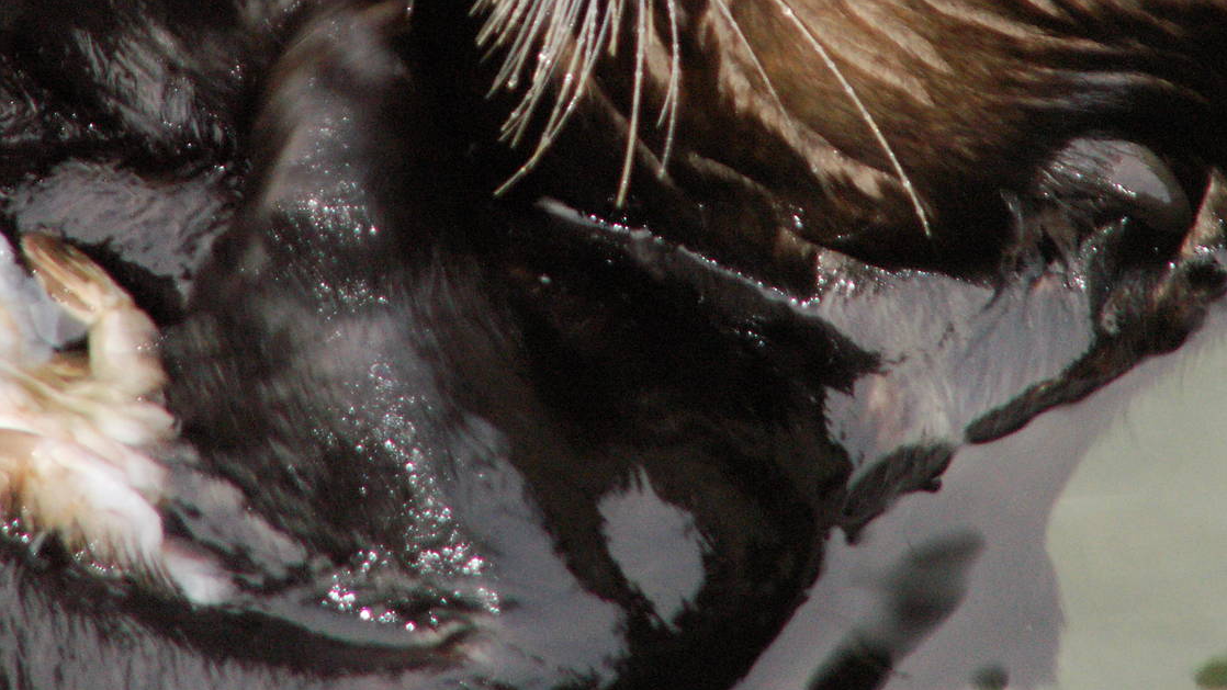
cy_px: 52
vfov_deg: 2.1
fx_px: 19132
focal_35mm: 588
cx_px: 526
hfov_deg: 3.7
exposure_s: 1/100
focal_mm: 62.55
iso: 160
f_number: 4.5
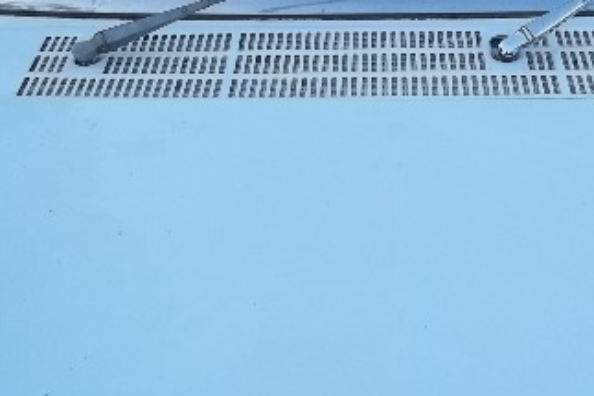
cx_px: 379
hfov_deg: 30.4
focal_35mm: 66
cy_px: 18
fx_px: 1088
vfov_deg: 20.1
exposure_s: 1/125
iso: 64
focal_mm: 5.7
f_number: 2.9
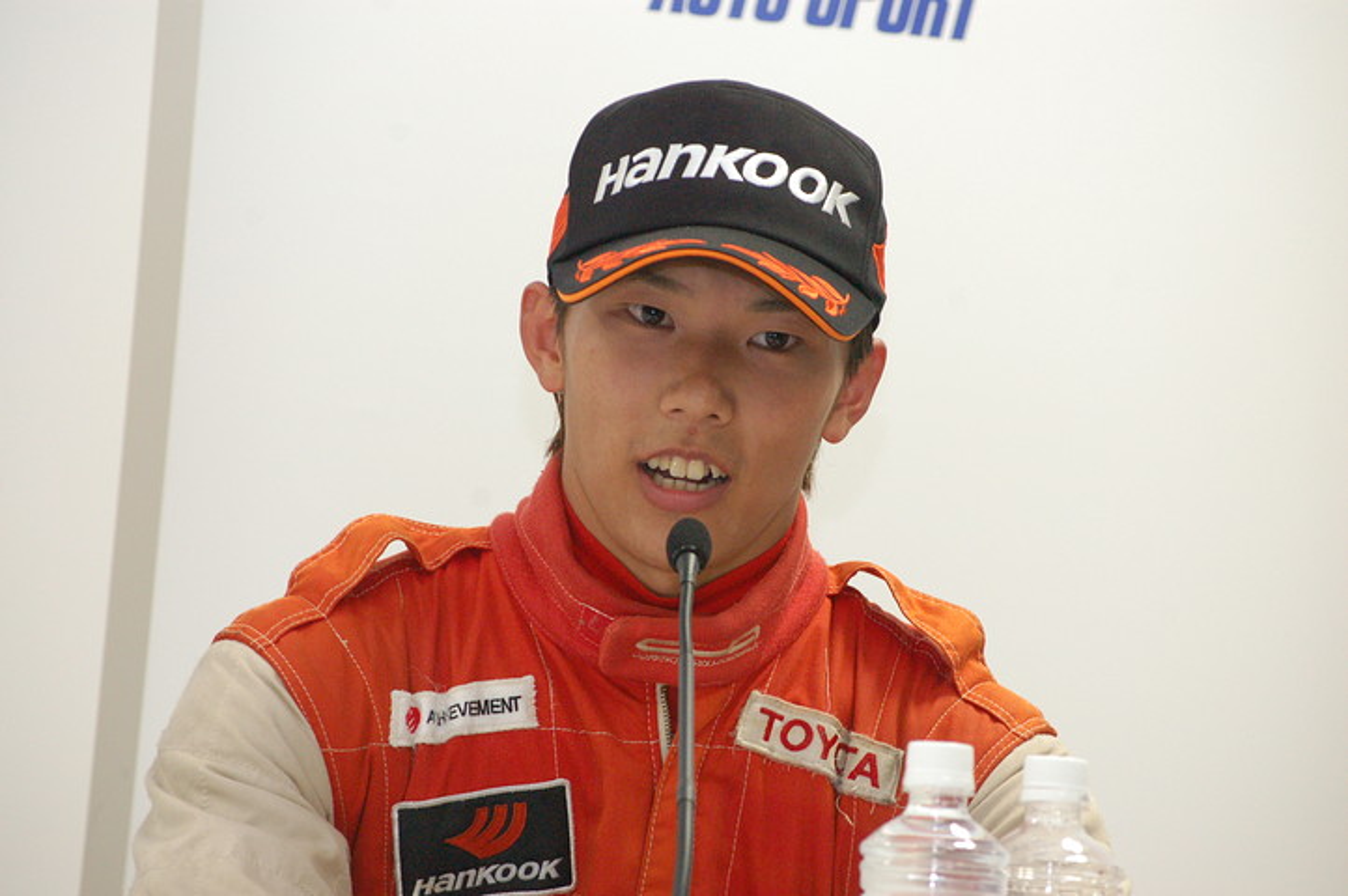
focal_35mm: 180
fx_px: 6734
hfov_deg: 11.4
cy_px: 448
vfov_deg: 7.6
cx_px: 674
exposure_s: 1/60
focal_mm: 120
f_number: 8
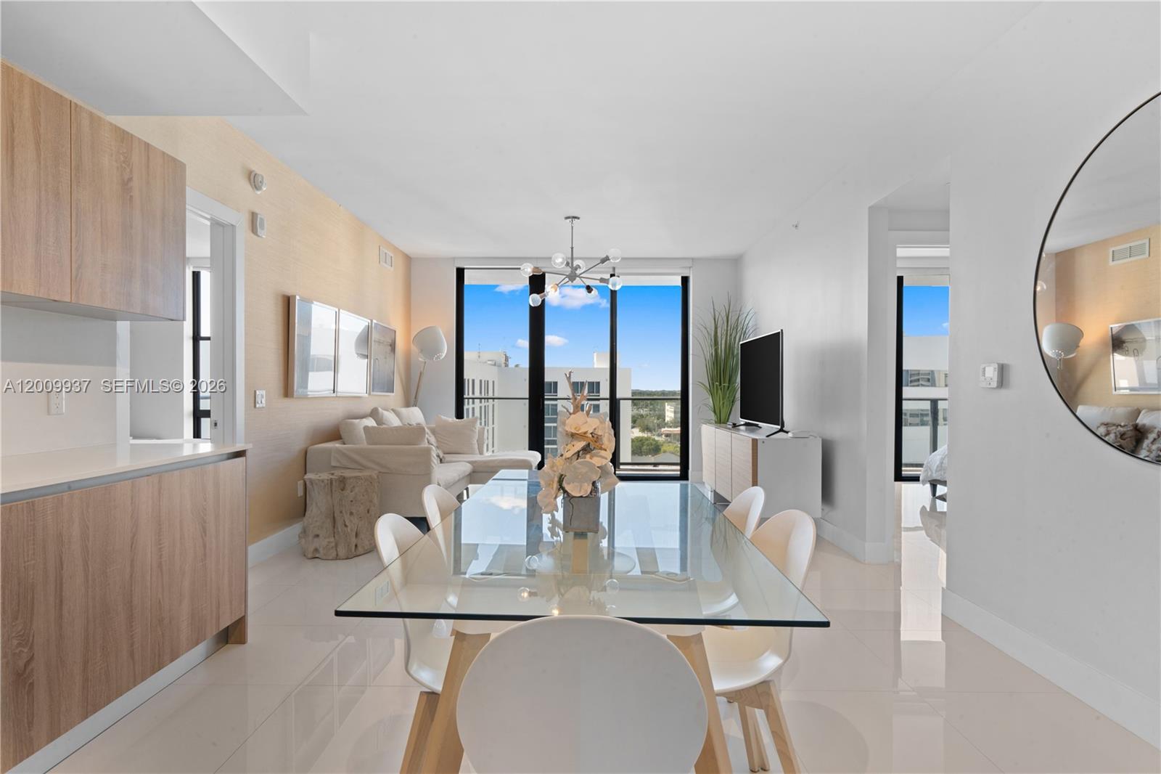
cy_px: 387
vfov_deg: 67.4
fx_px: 580
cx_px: 580
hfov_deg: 90.0
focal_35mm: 18
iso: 400
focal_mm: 18
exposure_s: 1/1.25
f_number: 18
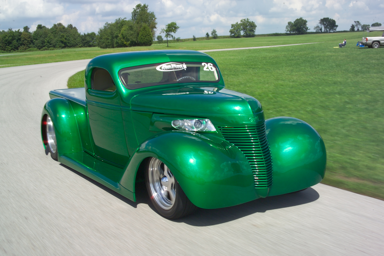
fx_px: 800
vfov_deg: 18.2
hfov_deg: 27.0
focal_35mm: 75
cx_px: 192
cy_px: 128
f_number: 11
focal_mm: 75
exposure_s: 1/125
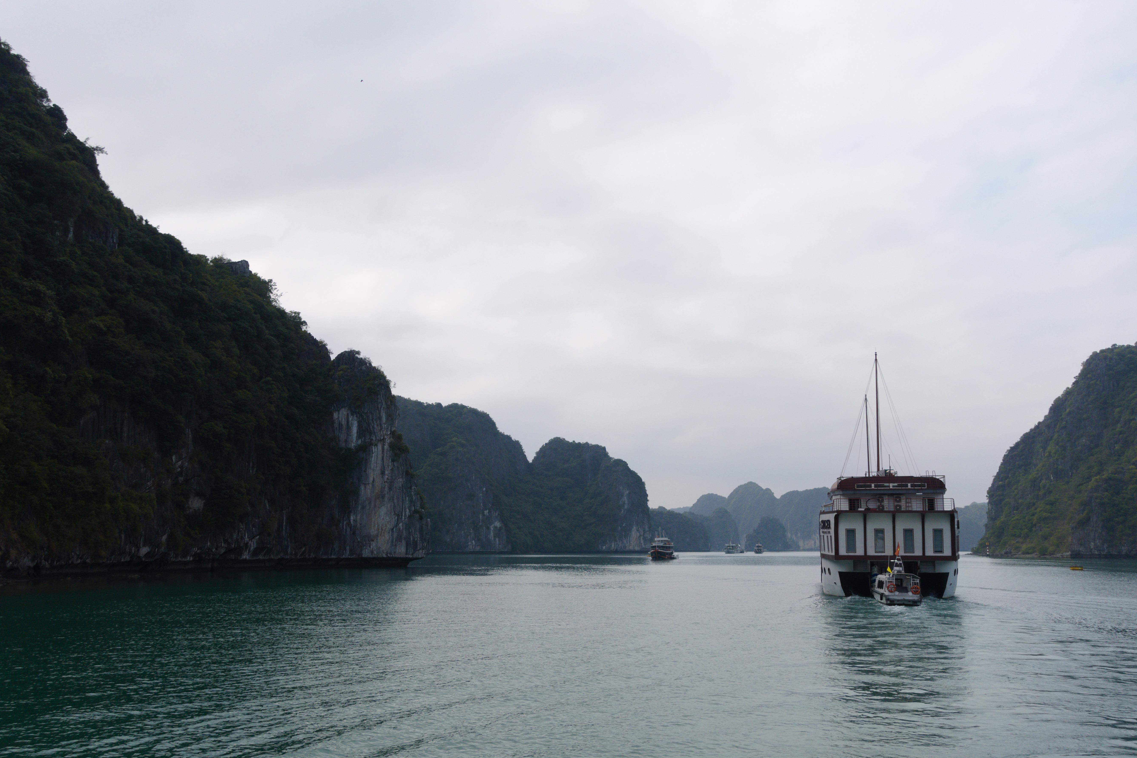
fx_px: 1042
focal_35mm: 33
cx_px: 561
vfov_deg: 40.0
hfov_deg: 57.2
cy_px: 383
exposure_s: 1/160
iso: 125
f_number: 4
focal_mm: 11.81
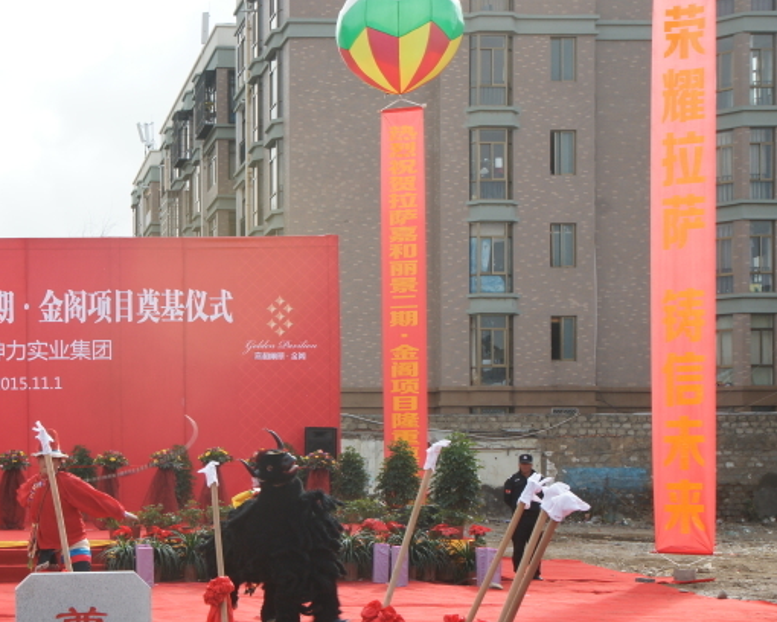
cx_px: 88
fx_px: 1518
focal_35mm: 66
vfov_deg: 22.9
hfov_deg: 27.7
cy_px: 464
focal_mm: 35
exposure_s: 1/160
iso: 200
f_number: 9
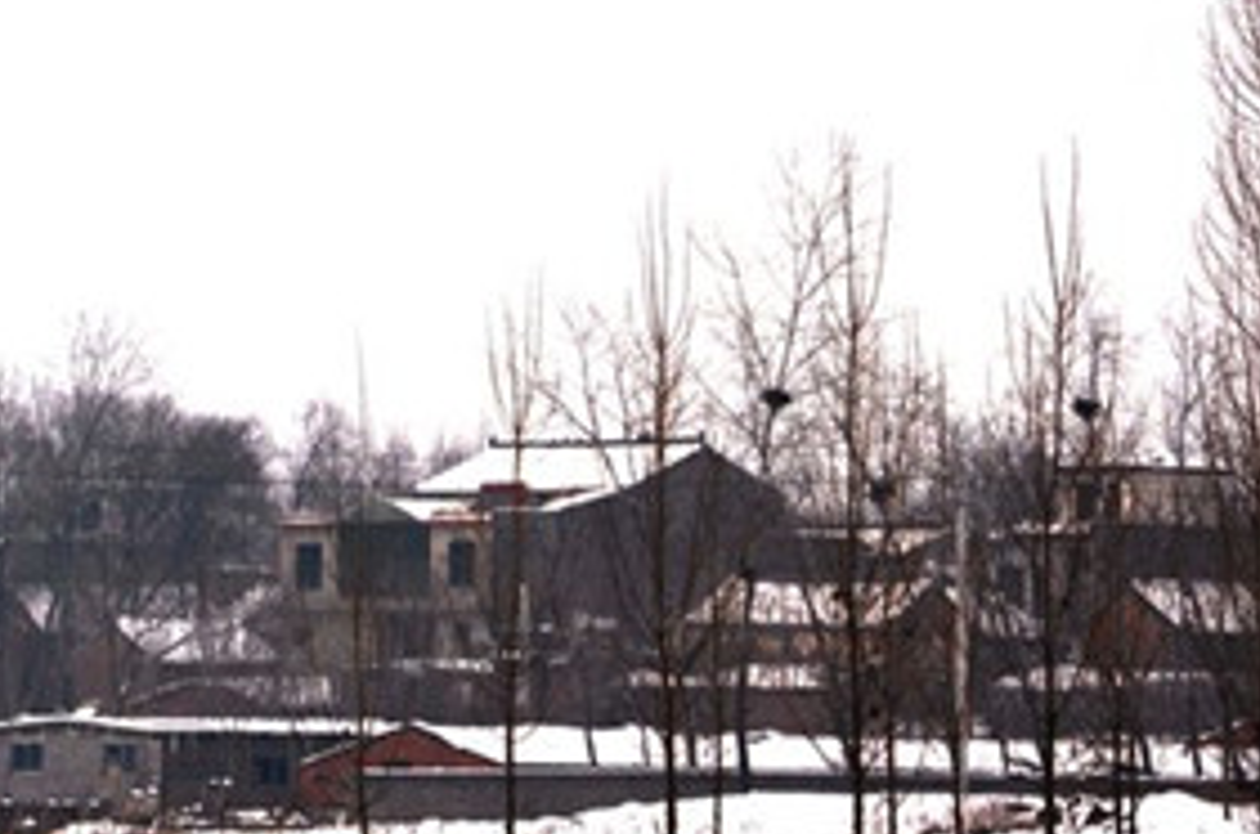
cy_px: 287
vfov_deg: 4.4
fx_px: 10965
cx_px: 31
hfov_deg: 6.6
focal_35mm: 314
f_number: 11
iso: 200
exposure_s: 1/200
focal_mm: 98
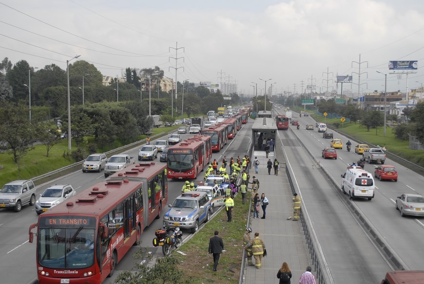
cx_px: 212
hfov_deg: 41.0
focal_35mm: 48
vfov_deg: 28.2
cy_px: 142
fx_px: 566
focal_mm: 32
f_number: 5.6
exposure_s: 1/640
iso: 400
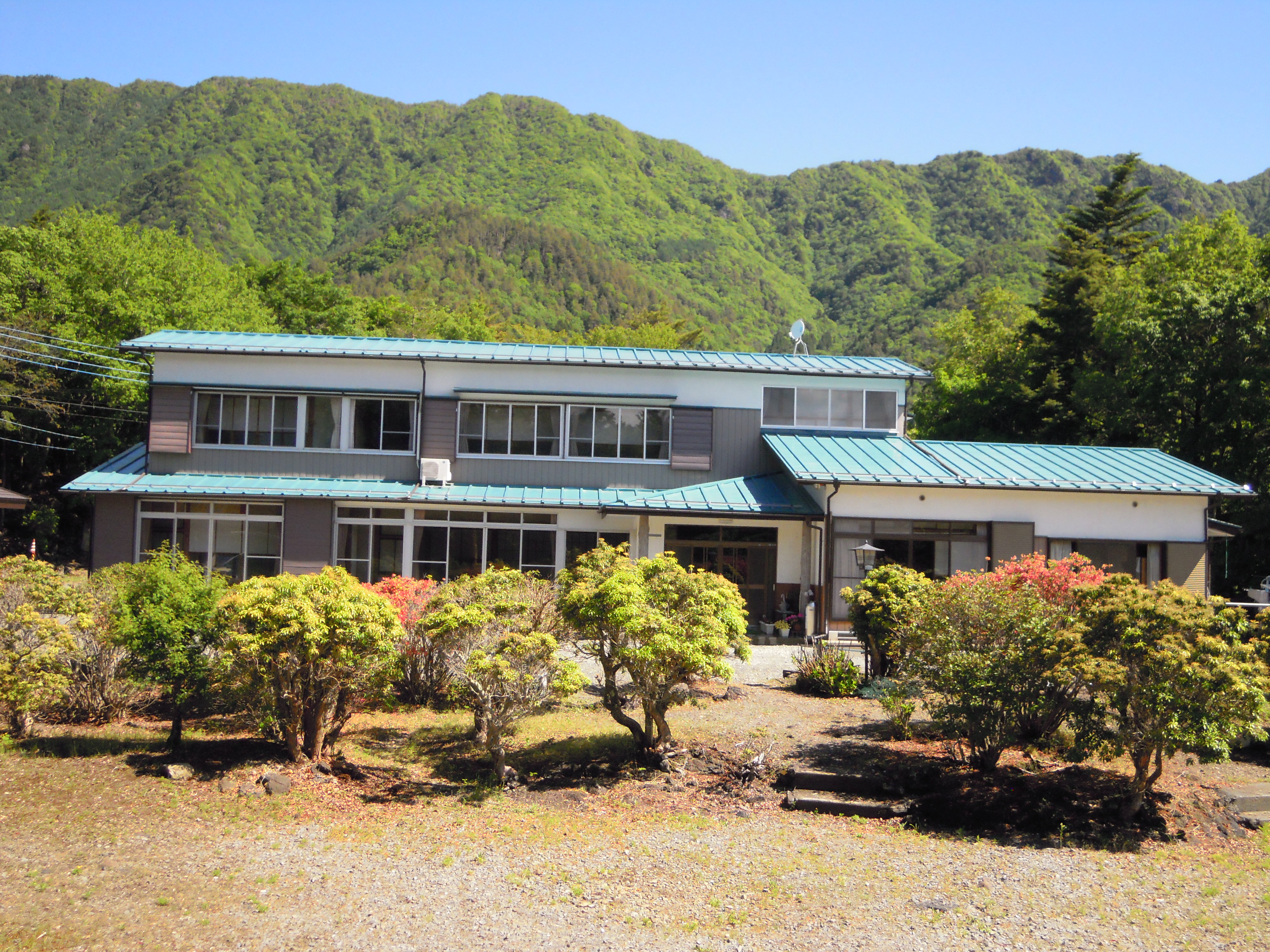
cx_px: 635
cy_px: 476
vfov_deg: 39.7
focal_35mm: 36
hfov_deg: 51.4
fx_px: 1321
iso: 400
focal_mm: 6.4
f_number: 6
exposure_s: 1/500
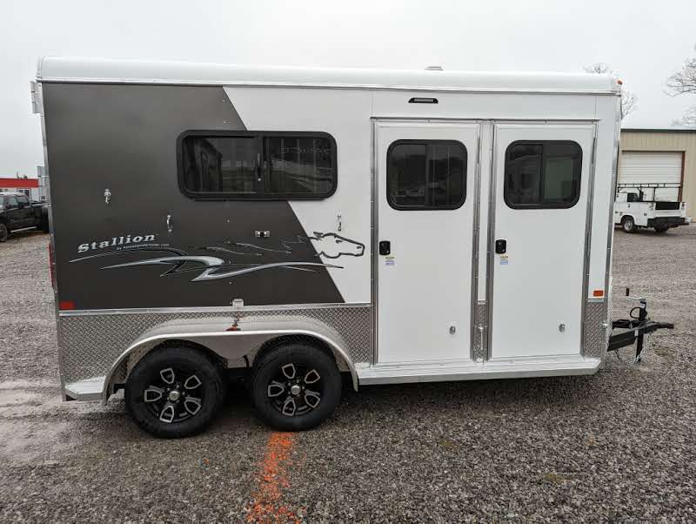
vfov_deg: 56.9
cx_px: 348
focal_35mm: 24
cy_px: 262
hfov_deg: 71.5
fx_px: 483
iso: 47
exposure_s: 1/304
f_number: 1.85
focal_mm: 6.81
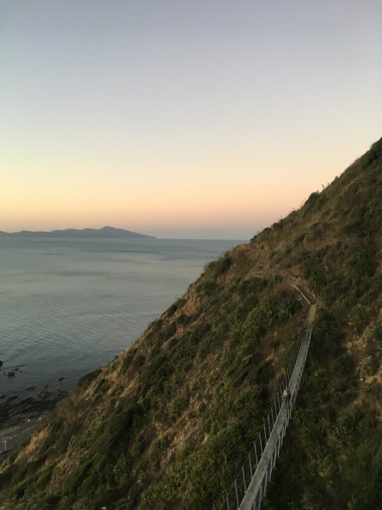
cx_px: 191
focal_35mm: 29
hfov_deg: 48.2
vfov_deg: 61.7
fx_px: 427
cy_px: 255
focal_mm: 4.15
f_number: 2.2
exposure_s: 1/33
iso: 32
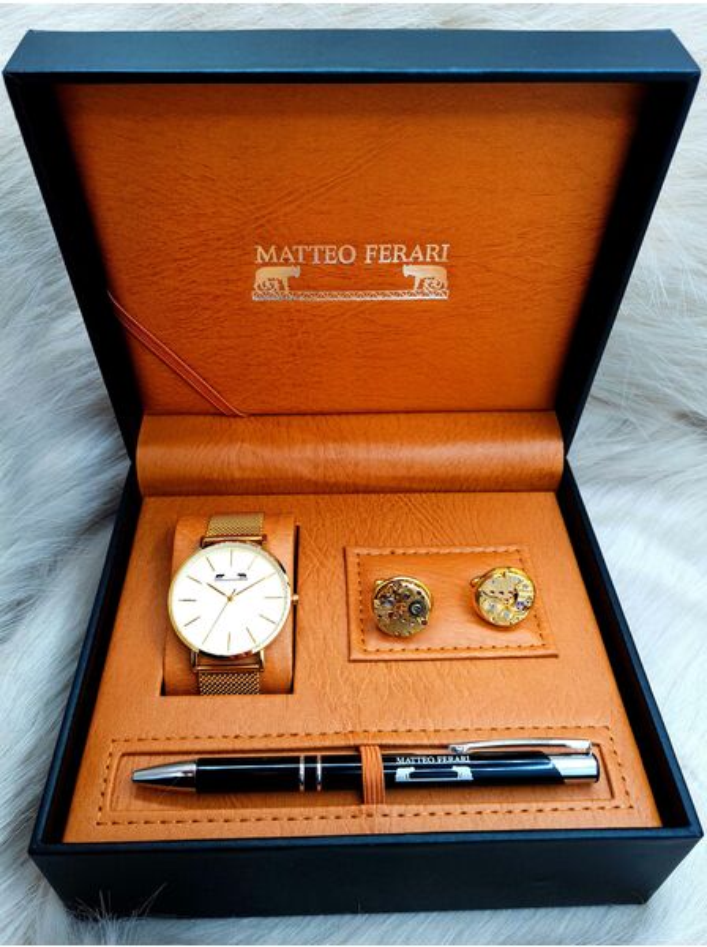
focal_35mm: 26
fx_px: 710
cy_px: 474
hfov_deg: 52.9
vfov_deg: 67.4
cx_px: 354
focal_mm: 5.4
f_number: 1.8
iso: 50
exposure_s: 1/266
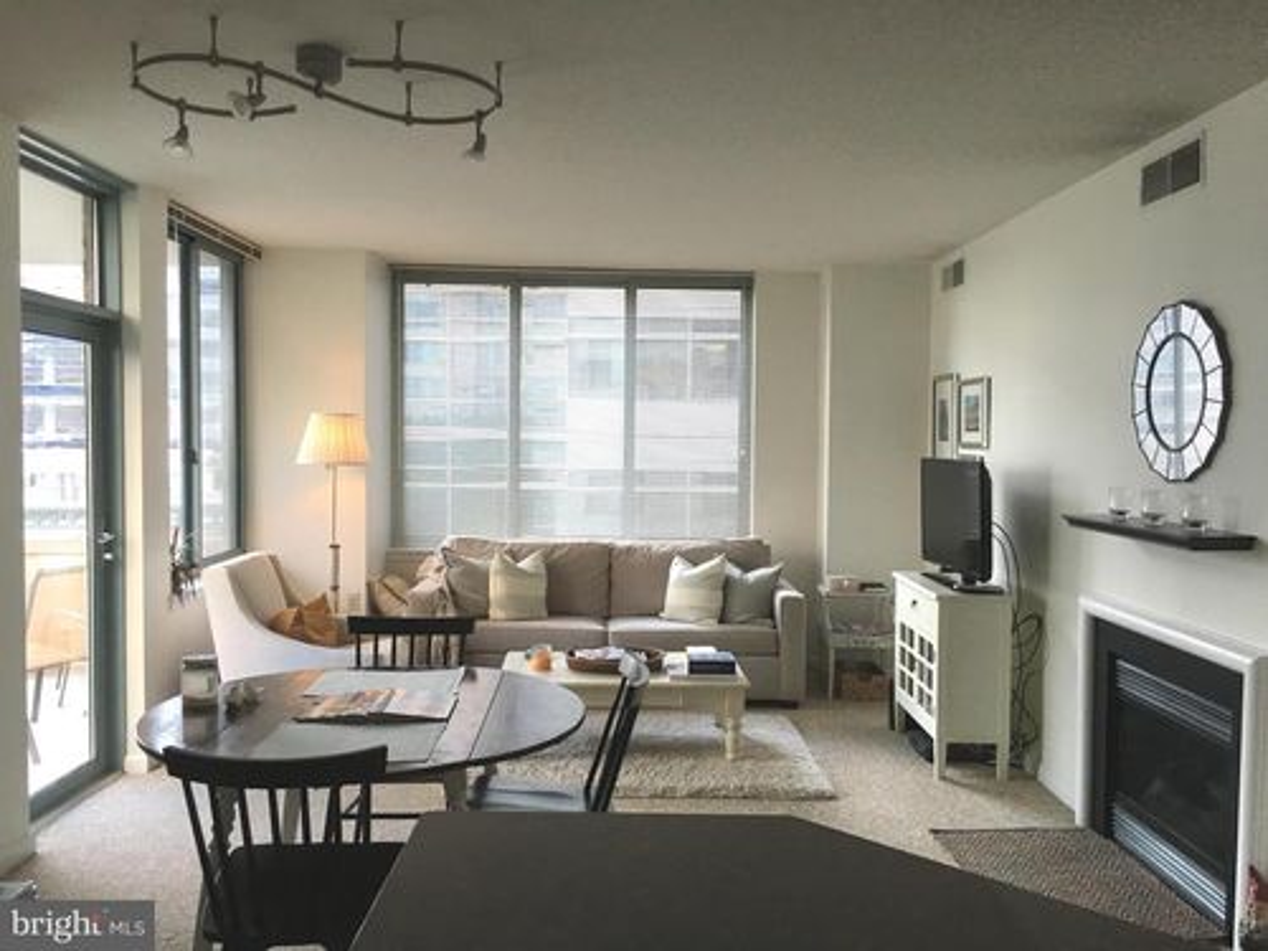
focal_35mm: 29
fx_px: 1062
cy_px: 476
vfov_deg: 48.2
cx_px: 634
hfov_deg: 61.7
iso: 32
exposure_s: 1/30
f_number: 2.2
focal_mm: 4.15
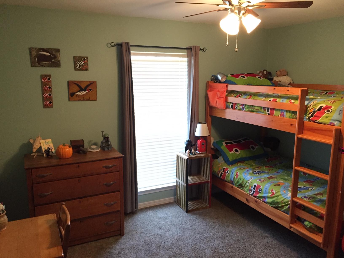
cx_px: 172
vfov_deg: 48.2
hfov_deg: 61.7
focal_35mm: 29
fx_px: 288
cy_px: 129
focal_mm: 4.15
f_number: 2.2
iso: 160
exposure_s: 1/30
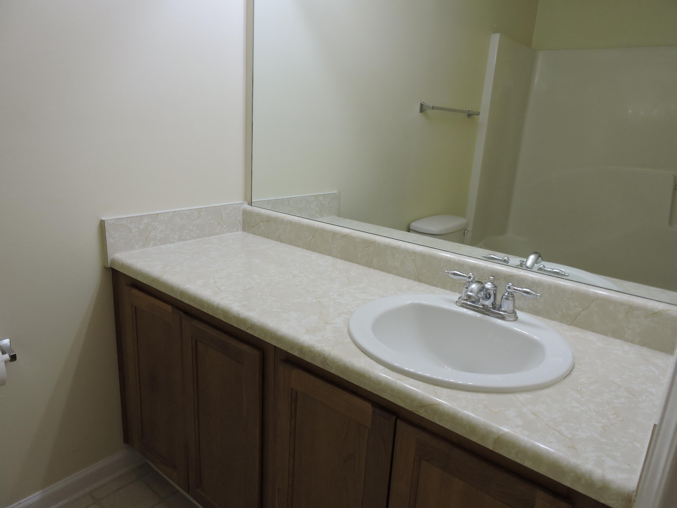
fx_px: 469
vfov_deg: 56.8
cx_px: 338
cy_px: 254
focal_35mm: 24
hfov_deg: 71.6
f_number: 3.3
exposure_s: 1/30
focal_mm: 4.3
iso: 140
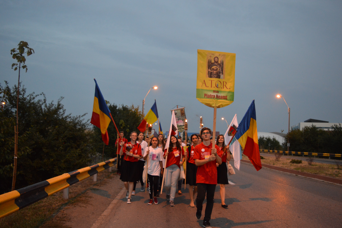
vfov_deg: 47.8
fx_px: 256
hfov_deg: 67.4
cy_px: 114
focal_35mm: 27
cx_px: 171
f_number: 3.5
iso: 1400
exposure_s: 1/60
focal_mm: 18
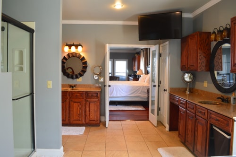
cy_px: 78
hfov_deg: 67.4
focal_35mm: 27
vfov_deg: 47.8
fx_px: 177
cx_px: 118
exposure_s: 1/15
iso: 400
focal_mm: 18
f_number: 6.3
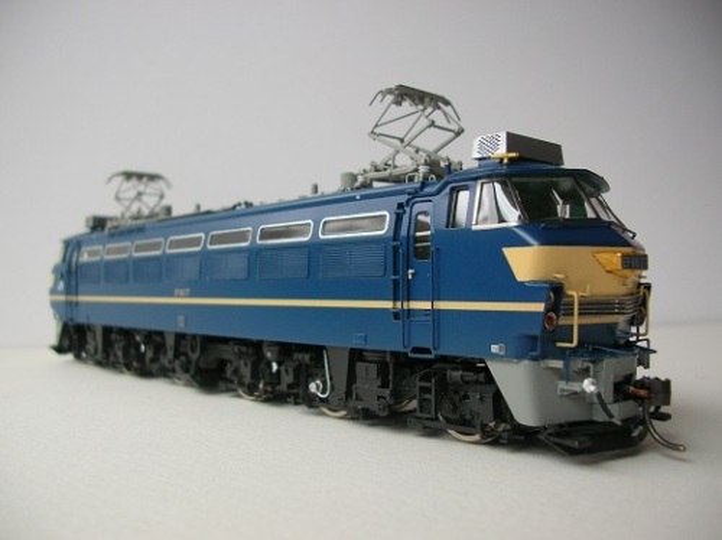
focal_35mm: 35
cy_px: 270
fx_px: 729
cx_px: 361
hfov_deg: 52.7
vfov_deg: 40.6
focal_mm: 5.8
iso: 50
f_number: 2.8
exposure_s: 1/64.1
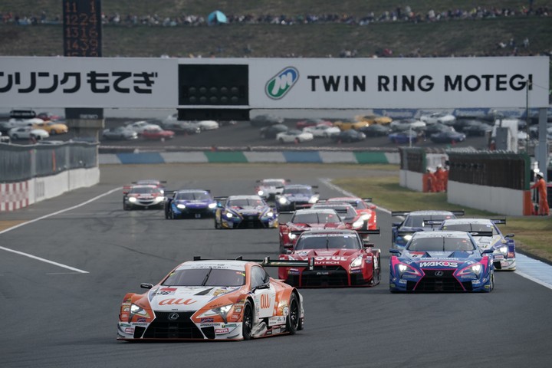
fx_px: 7497
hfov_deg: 4.2
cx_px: 276
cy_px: 184
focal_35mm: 489
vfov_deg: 2.8
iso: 400
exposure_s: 1/800
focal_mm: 489
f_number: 9
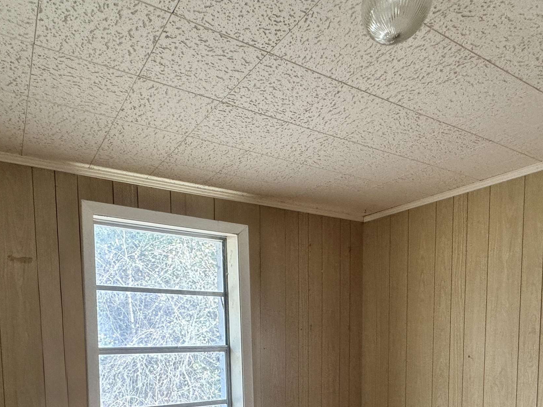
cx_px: 238
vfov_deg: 48.1
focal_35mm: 26
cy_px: 359
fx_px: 408
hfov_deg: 67.1
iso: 100
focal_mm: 2.22
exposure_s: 1/99
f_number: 2.2
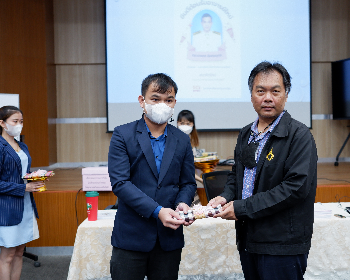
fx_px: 414
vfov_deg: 37.3
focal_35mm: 40
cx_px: 191
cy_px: 140
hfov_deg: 45.7
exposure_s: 1/34
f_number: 2.5
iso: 500
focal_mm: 23
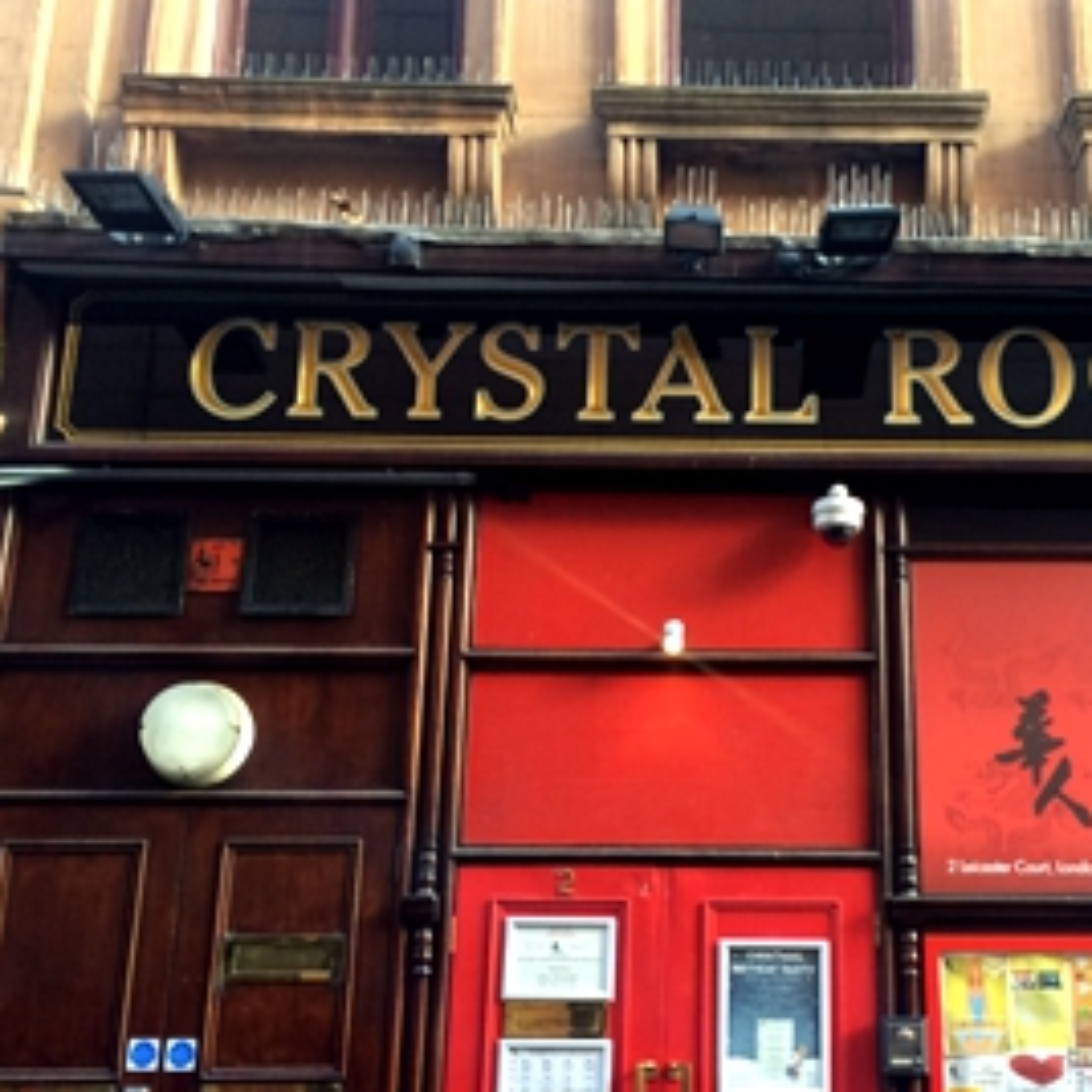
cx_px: 758
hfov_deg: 38.6
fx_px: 1535
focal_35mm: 43
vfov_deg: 39.1
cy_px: 611
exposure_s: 1/33
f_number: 2.2
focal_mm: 4.15
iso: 40
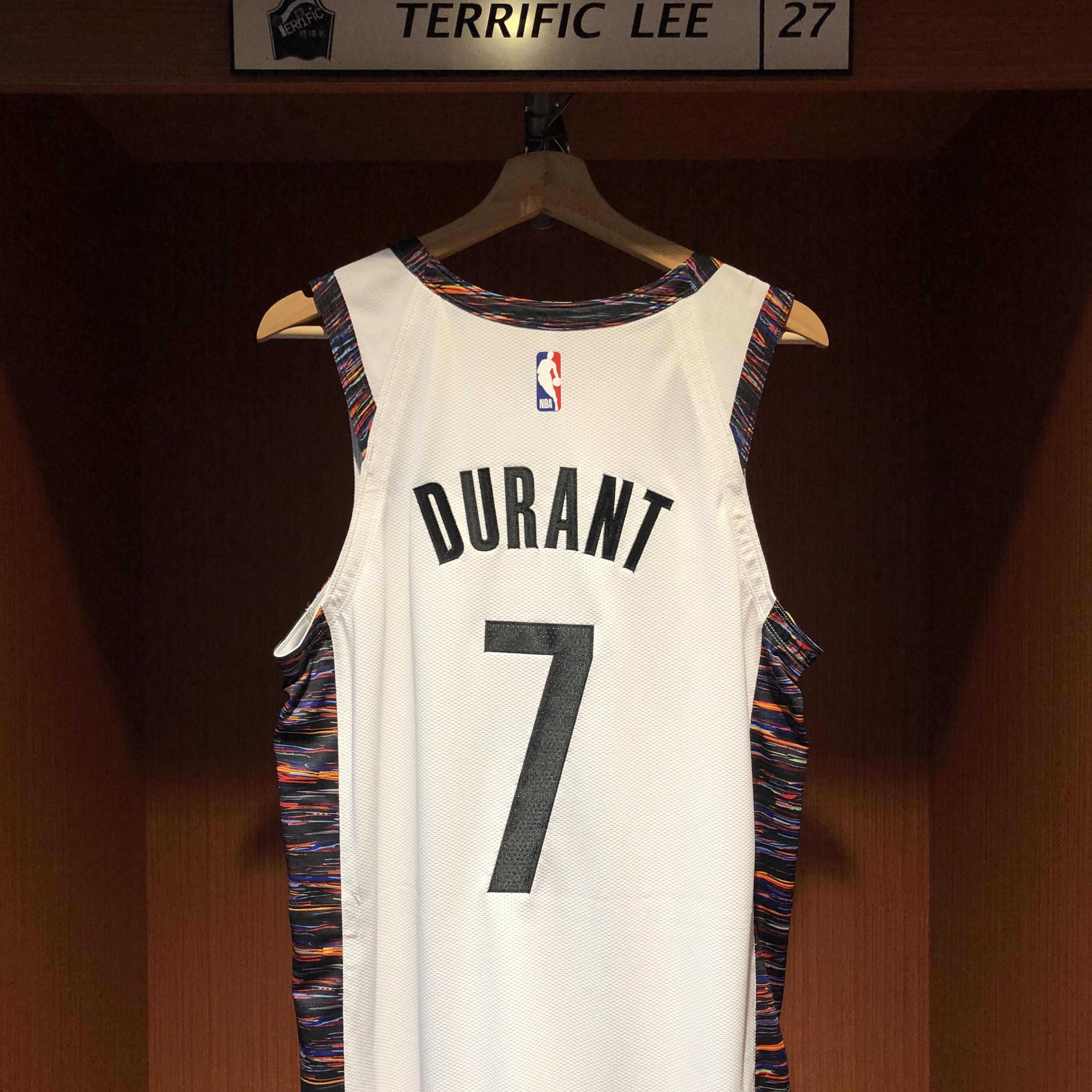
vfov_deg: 48.4
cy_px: 597
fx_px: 1213
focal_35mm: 34
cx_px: 541
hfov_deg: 48.4
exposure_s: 1/40
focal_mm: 3.99
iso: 25
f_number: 1.8
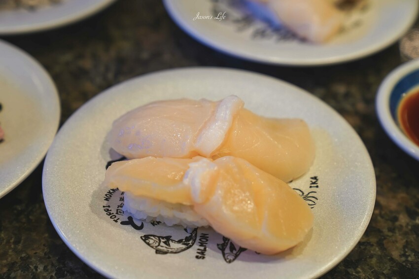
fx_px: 803
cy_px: 140
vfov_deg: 19.7
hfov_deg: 29.3
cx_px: 210
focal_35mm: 69
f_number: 4.5
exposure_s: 1/80
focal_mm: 69
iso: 320
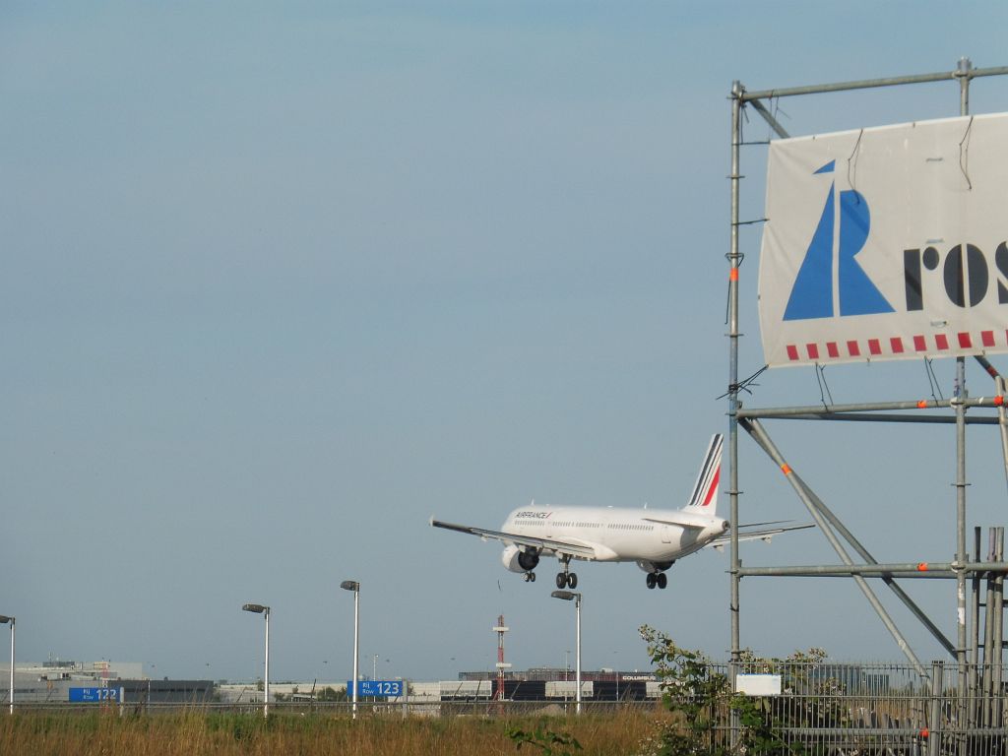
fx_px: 8416
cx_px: 504
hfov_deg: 6.9
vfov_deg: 5.1
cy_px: 378
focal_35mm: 289
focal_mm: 51.5
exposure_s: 1/500
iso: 100
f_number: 7.1
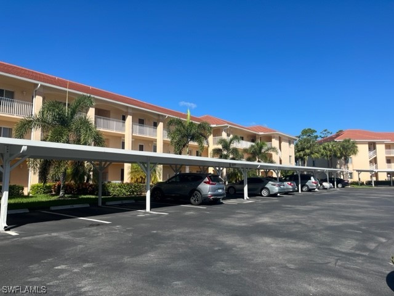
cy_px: 148
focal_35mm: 26
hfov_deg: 67.3
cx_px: 197
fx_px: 296
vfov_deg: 53.1
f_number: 1.6
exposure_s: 1/3215
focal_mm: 5.1
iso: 50
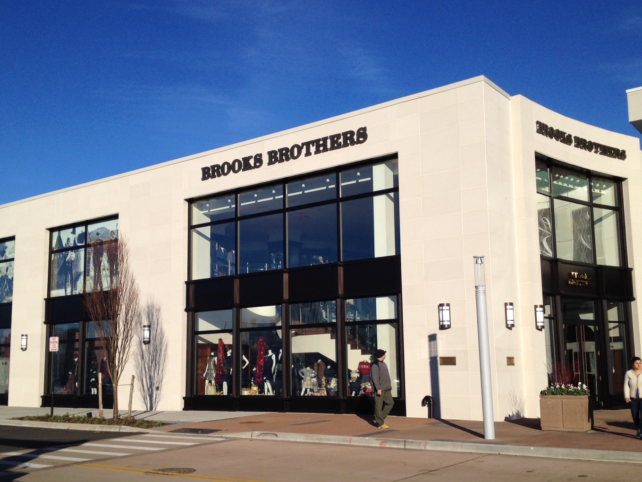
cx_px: 320
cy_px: 267
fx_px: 779
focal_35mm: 42
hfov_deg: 44.8
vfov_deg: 34.3
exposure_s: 1/3067
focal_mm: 4.28
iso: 50
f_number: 2.4
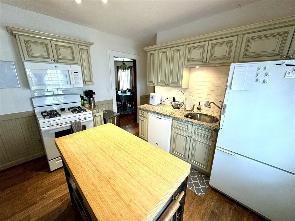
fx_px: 119
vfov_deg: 85.7
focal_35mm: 14
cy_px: 110
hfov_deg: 102.1
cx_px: 148
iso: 160
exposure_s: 1/60
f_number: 2.2
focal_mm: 2.22
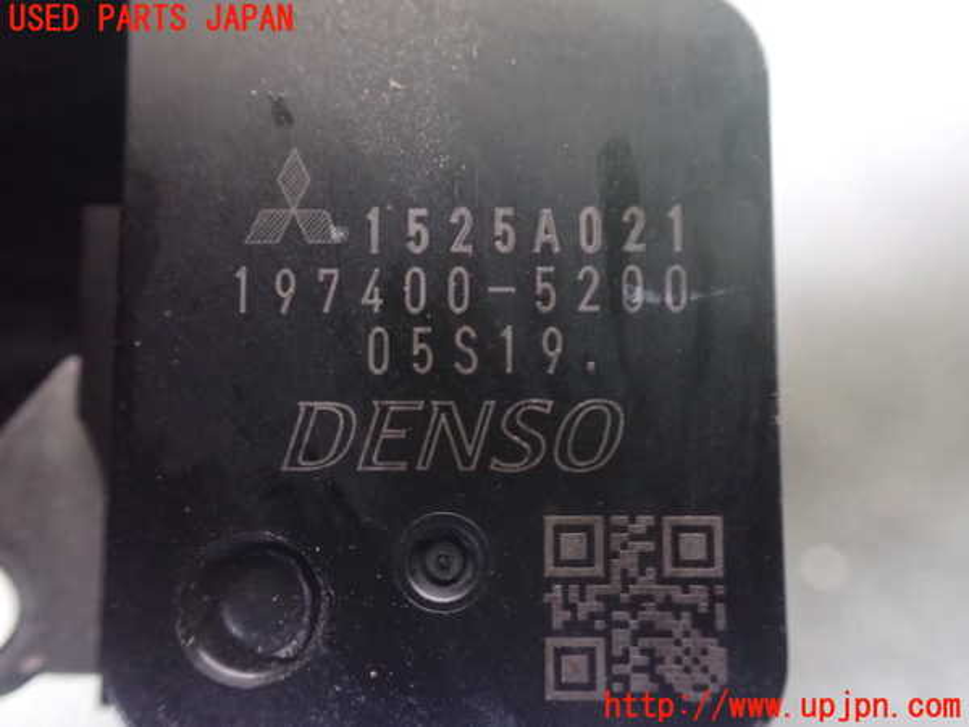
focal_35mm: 30
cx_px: 484
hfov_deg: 60.0
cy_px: 364
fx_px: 840
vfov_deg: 46.8
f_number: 2.3
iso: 1250
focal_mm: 5.4
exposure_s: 1/30
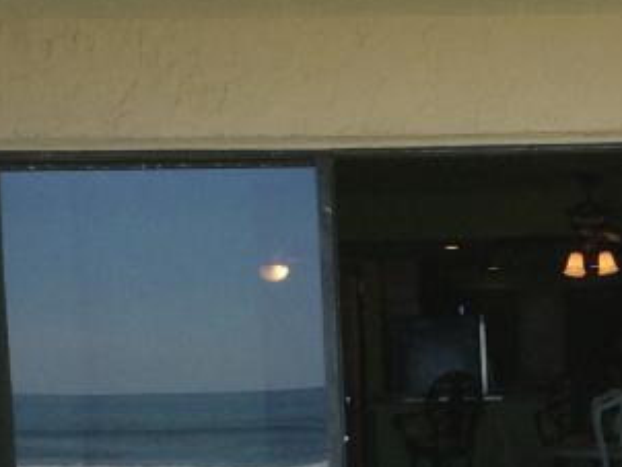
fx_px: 2014
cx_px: 571
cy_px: 546
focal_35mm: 112
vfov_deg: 12.9
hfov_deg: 17.3
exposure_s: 1/351
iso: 32
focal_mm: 3.3
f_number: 2.4
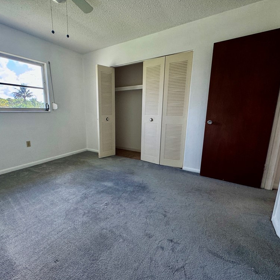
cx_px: 119
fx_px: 156
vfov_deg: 84.0
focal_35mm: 17
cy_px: 143
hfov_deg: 83.4
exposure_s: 1/100
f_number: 2.2
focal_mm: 2.22
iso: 200
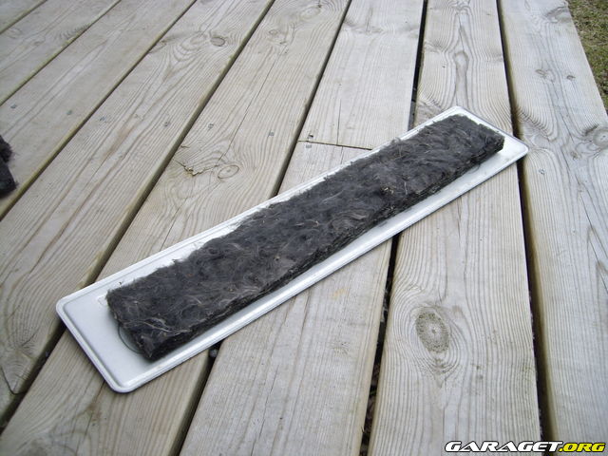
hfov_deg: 49.0
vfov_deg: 37.7
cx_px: 304
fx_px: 667
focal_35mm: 38
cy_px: 228
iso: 50
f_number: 2.7
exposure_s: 1/125
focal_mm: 6.2
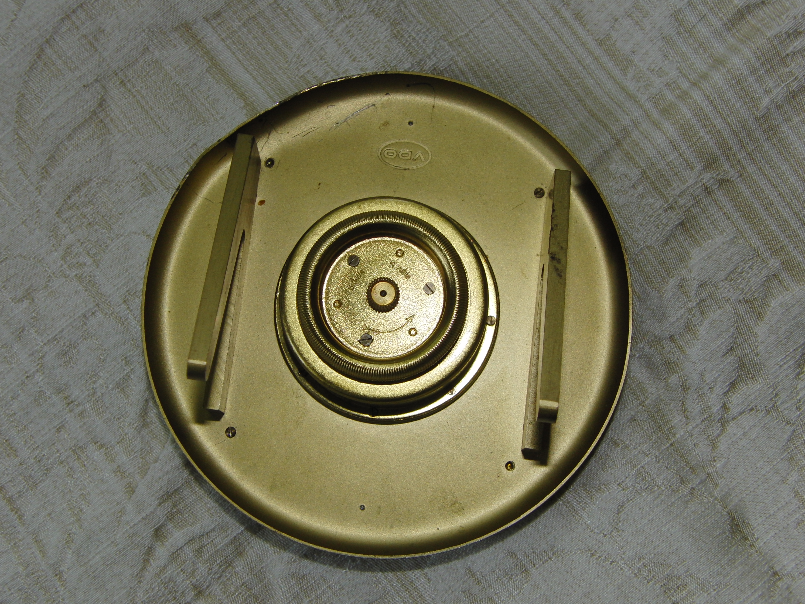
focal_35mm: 49
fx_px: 1140
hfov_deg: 38.9
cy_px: 302
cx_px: 402
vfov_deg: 29.7
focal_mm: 8.7
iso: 100
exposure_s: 1/60
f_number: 3.3
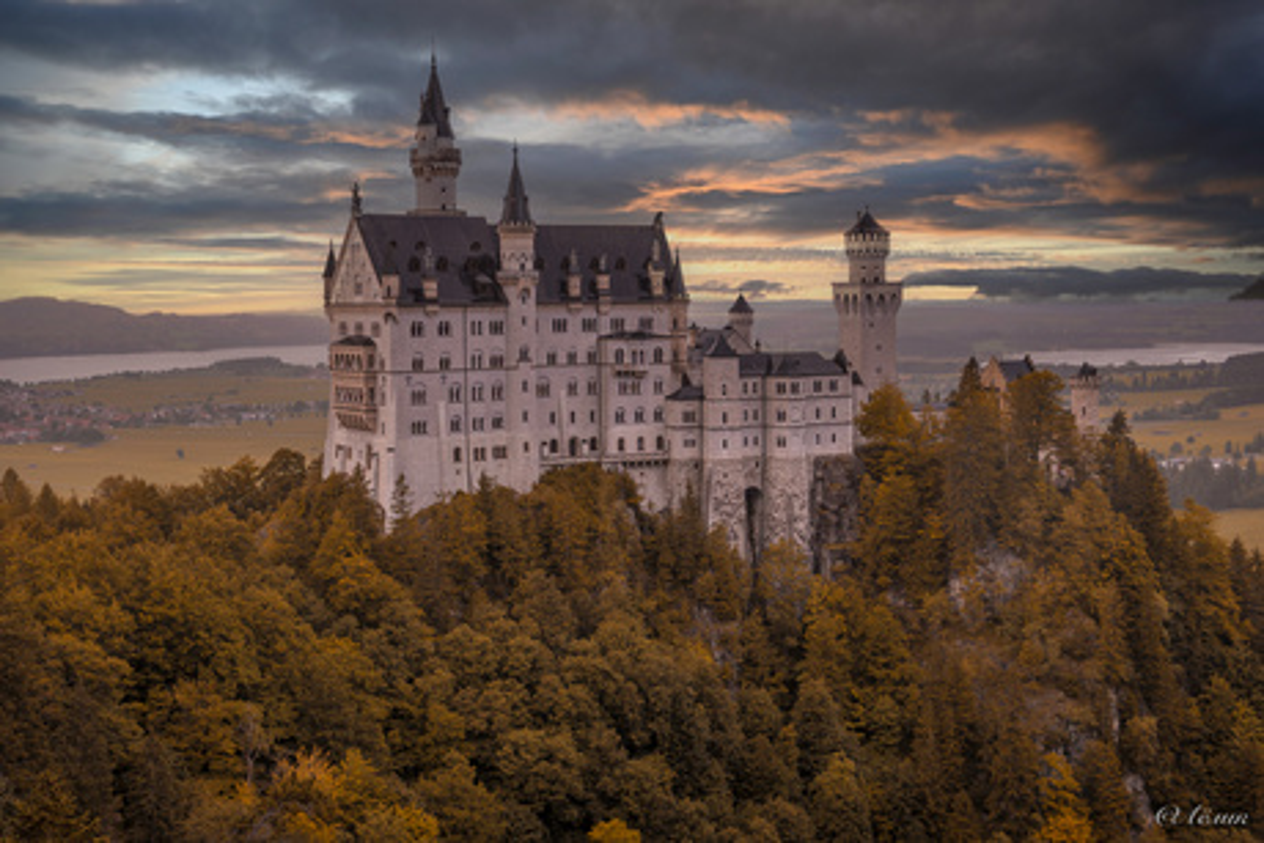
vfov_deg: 31.9
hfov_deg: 46.4
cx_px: 632
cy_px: 422
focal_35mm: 42
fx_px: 1475
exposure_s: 1/200
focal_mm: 28
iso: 100
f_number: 5
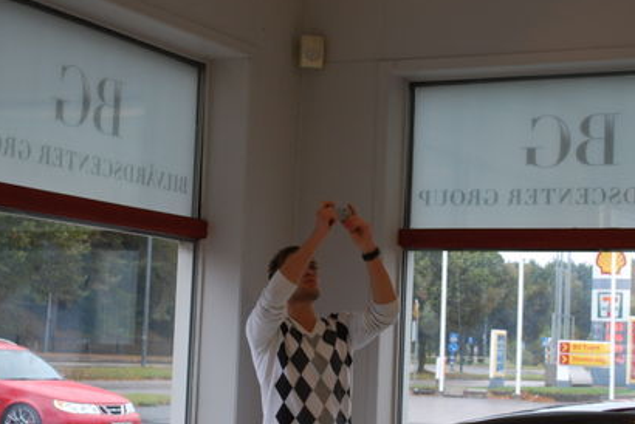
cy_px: 235
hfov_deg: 26.9
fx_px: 1324
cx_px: 364
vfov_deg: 18.2
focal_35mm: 75
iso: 200
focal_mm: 32
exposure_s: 1/80
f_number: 5
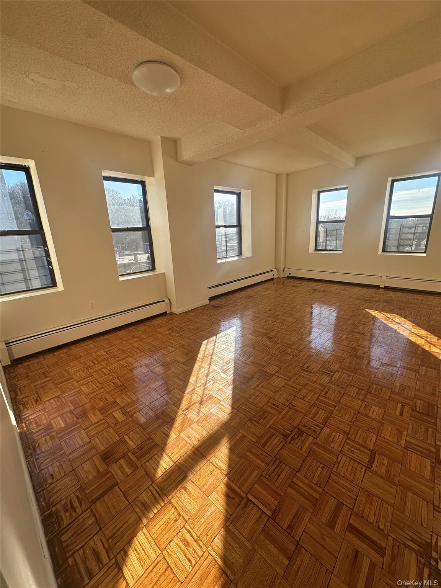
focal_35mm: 14
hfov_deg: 85.7
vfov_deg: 102.1
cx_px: 220
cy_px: 294
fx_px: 238
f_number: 2.2
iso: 40
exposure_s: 1/491
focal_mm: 2.22
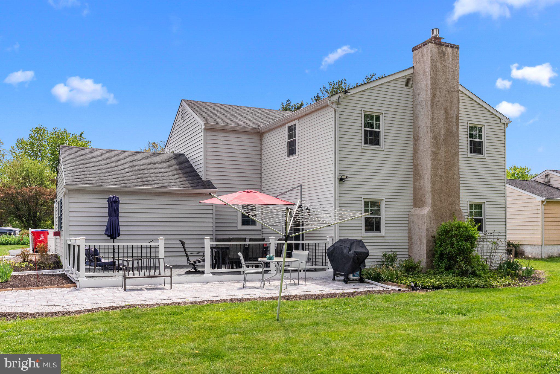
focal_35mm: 32
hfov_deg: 58.7
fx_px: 498
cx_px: 280
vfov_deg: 41.1
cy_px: 187
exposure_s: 1/640
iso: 800
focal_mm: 32
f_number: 11
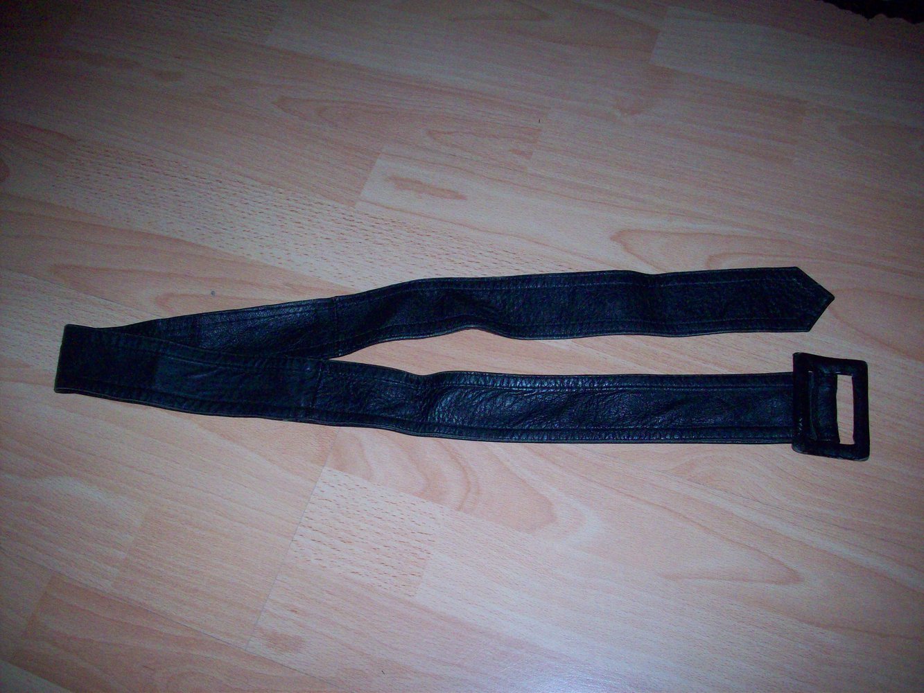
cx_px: 462
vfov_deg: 38.7
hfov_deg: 50.1
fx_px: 988
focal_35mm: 37
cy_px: 346
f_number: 2.8
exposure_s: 1/45
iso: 160
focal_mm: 6.2
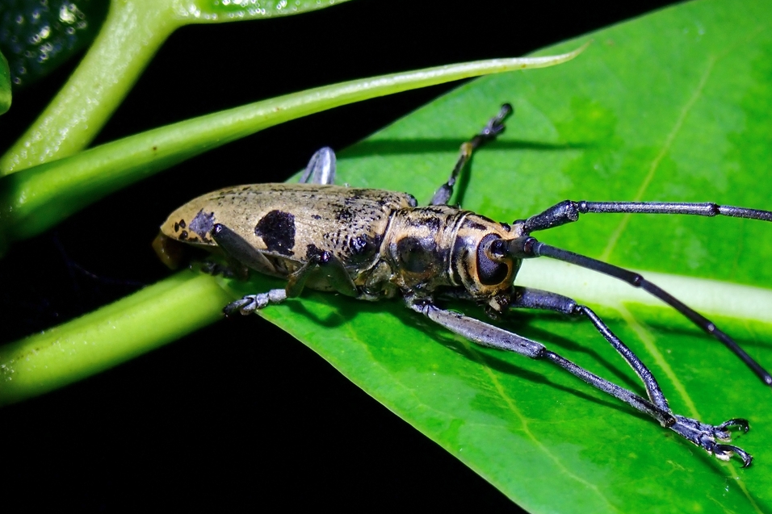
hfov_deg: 16.5
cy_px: 288
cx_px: 450
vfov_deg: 11.1
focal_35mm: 124
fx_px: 2658
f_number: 6.3
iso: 200
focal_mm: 18
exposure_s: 1/200
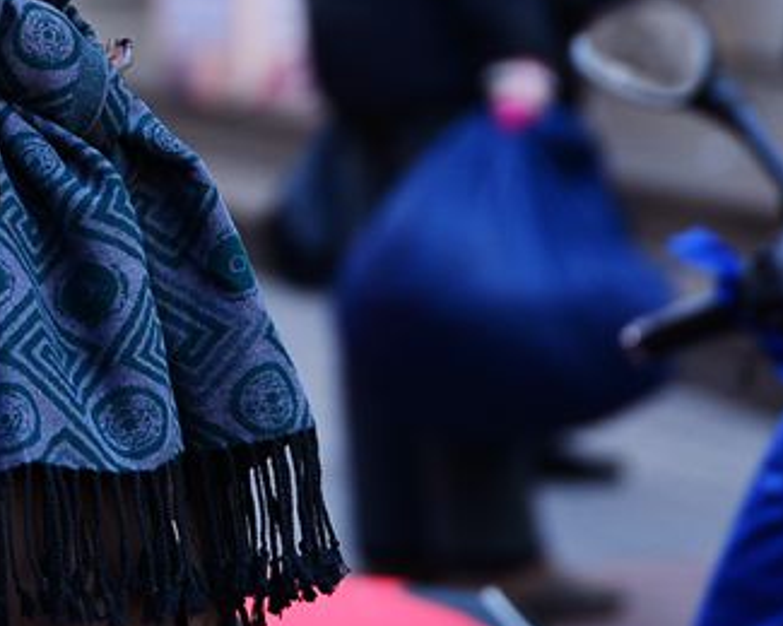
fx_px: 7207
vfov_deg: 5.0
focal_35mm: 311
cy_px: -140
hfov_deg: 6.2
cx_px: -53
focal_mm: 105
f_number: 4
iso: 500
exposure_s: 1/400
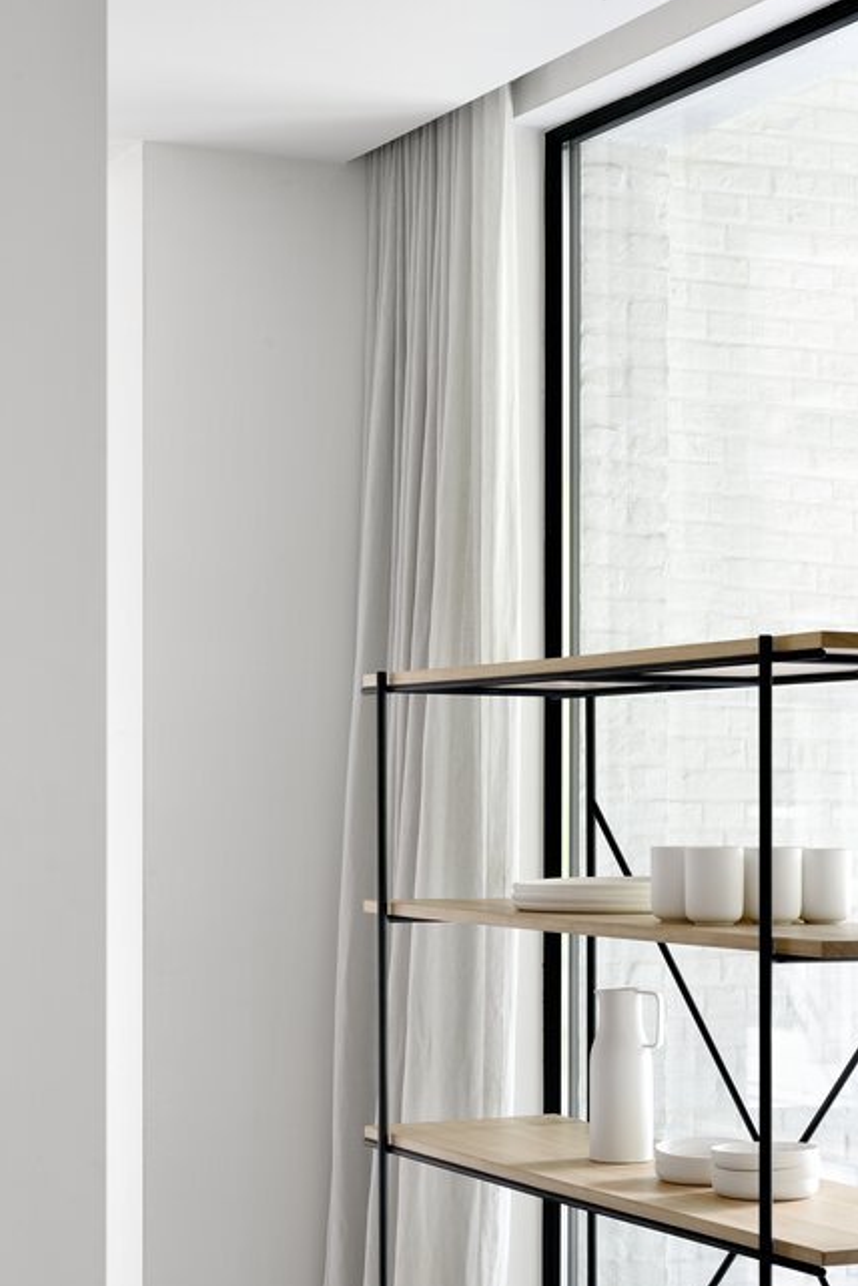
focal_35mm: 78
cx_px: 568
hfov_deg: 17.5
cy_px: 939
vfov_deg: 25.7
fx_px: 2785
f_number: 14
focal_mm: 50
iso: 125
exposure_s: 3
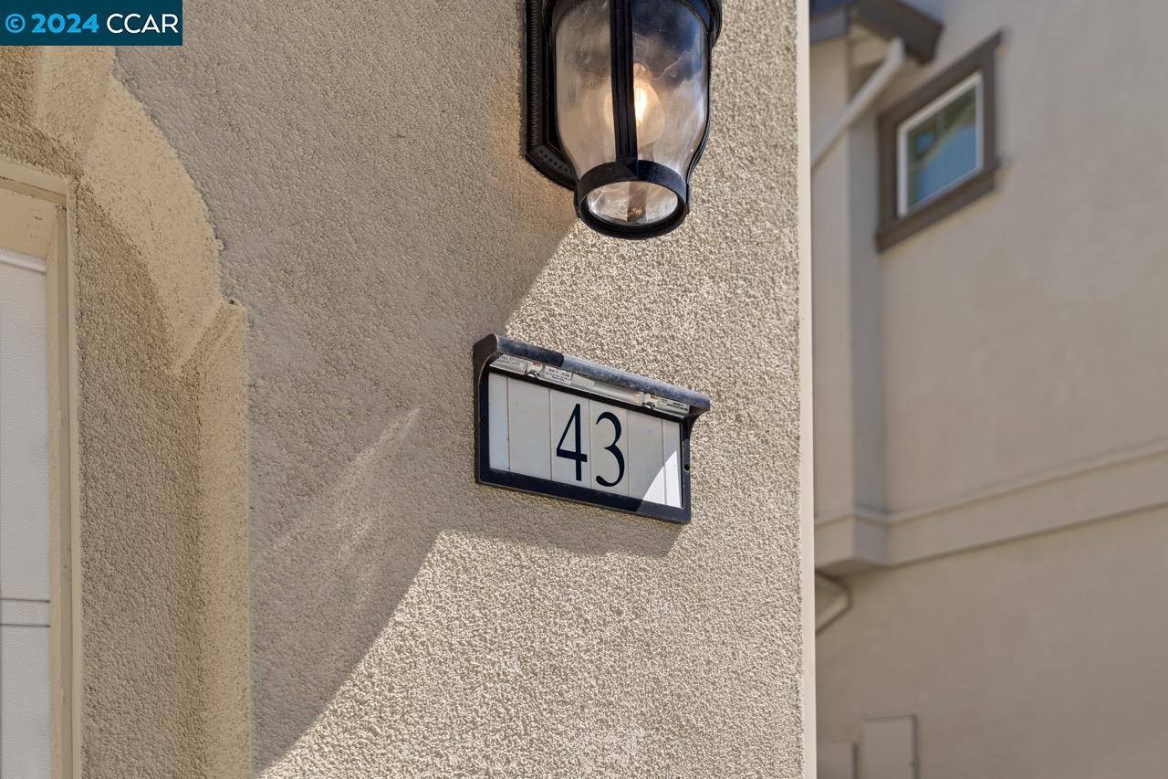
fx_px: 1135
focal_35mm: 35
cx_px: 584
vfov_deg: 37.8
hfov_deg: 54.4
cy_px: 390
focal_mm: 35
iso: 100
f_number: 2.8
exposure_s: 1/250
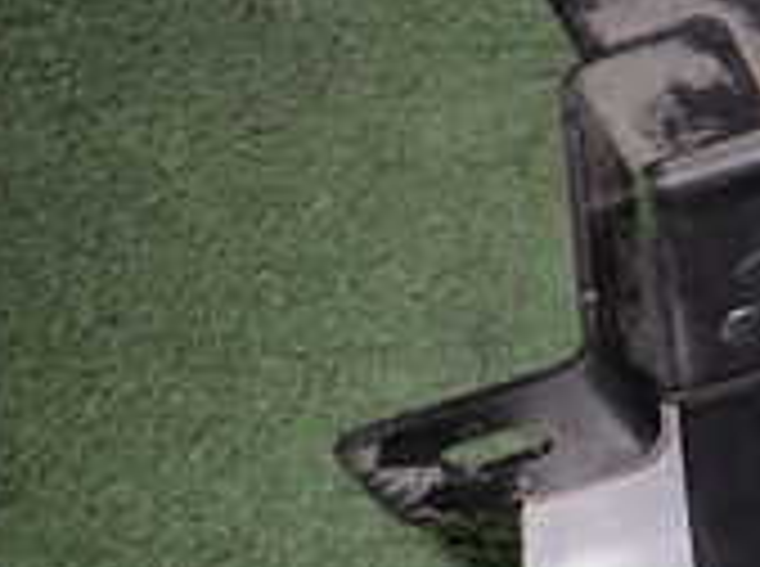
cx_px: 1214
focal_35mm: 89
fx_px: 1950
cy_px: 315
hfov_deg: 18.8
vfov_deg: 16.5
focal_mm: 4.5
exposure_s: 1/30
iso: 160
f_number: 5.6
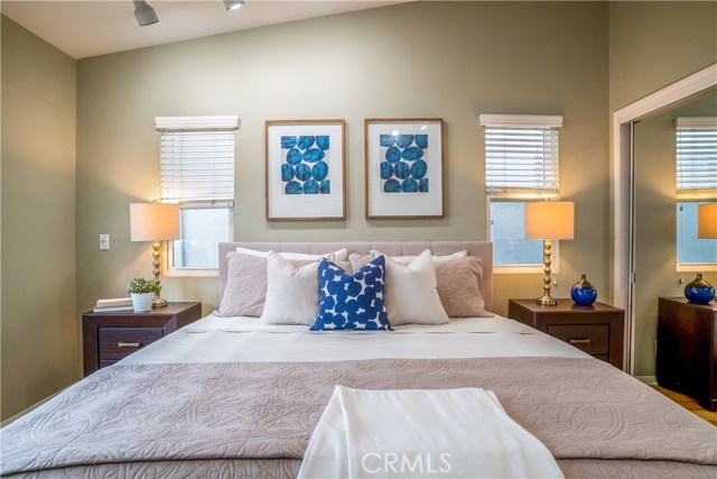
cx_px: 358
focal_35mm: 18
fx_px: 359
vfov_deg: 67.4
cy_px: 240
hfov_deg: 90.0
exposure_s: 1/100
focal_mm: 18
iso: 250
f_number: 8
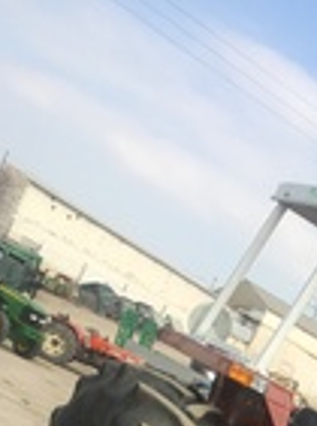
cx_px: 436
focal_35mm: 85
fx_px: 1043
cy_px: 616
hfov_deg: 16.2
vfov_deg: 20.2
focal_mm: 4.15
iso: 25
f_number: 2.2
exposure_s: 1/1183
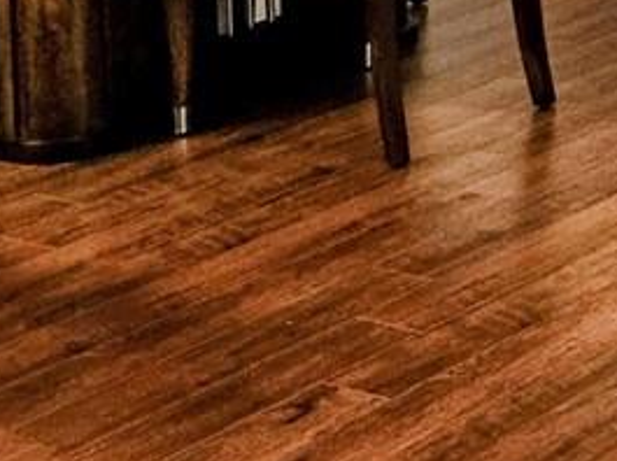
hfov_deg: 12.3
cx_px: 1154
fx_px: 2581
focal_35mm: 145
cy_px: -462
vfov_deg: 9.5
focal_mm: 5
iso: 400
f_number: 1.8
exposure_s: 1/120
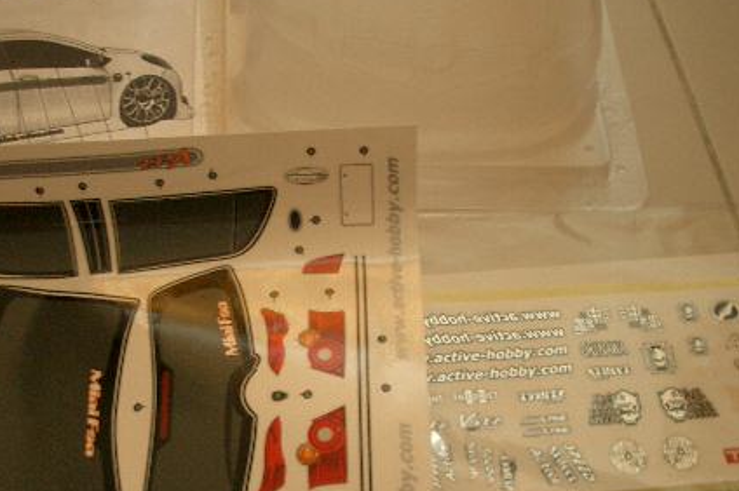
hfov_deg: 35.9
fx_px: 1128
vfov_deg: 24.5
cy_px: 312
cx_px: 246
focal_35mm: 55
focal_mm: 5.8
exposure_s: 1/10
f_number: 2.6
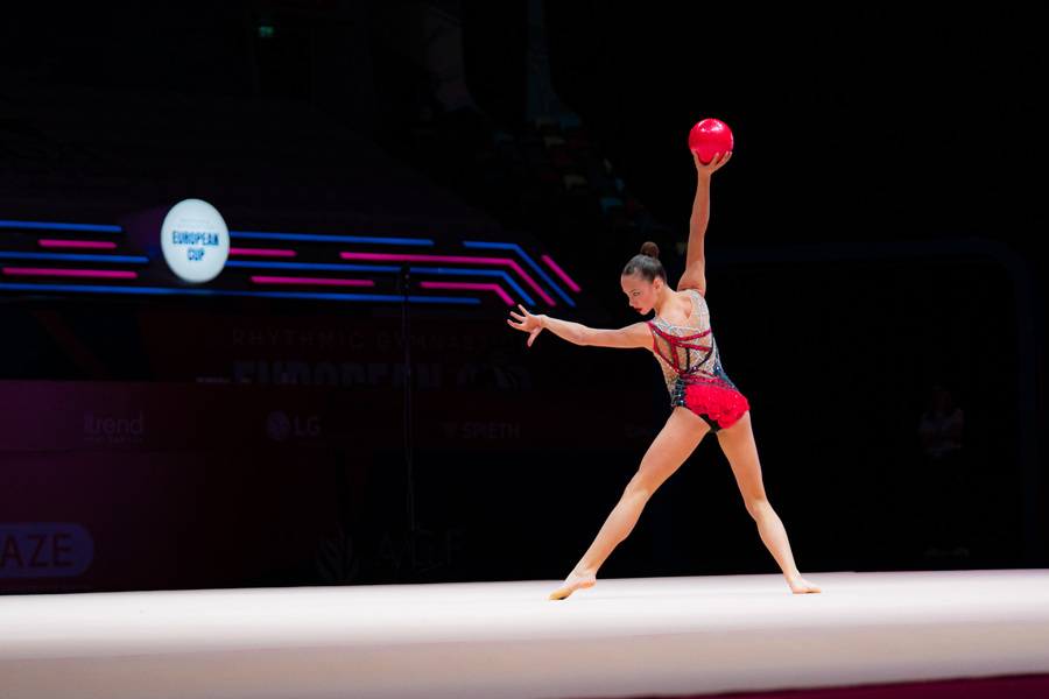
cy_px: 350
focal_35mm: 124
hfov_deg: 16.5
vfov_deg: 11.1
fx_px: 3613
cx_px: 524
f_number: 2.8
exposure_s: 1/1000
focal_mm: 83
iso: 2000
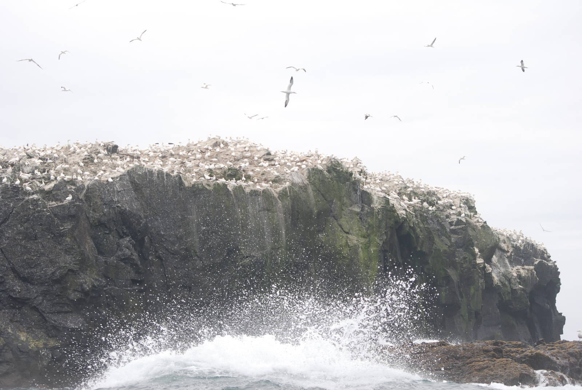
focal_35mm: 105
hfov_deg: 19.4
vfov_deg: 13.1
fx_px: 1699
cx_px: 291
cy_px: 195
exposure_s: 1/500
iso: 200
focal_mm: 70
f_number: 5.6
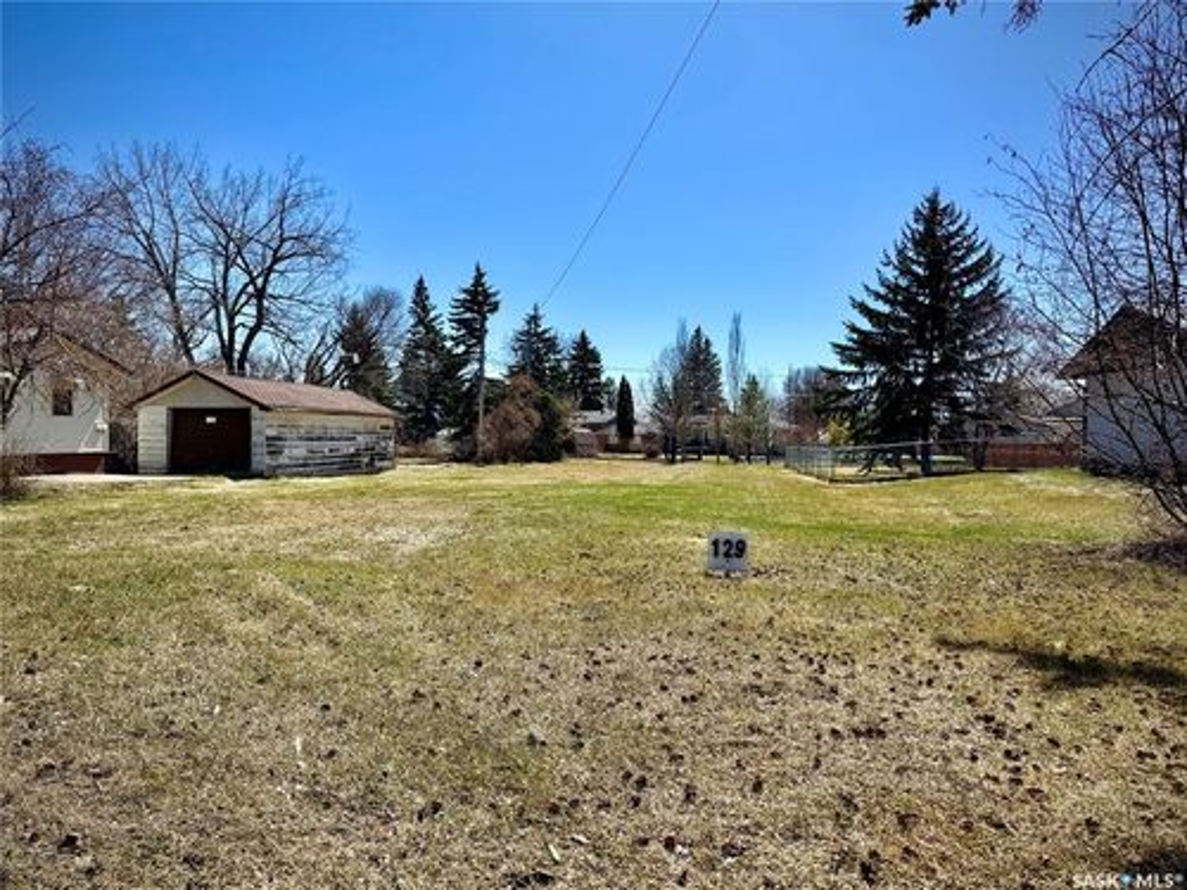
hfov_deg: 71.6
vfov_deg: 56.8
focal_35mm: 24
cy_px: 445
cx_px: 594
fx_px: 823
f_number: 1.78
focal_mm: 6.76
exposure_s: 1/3597
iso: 80
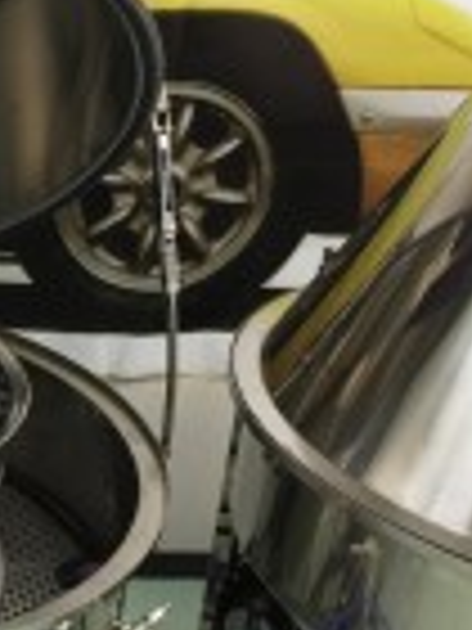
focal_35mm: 83
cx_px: -198
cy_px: 346
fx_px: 1509
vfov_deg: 23.5
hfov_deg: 16.5
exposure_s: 1/15
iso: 40
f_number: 2.2
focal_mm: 4.15
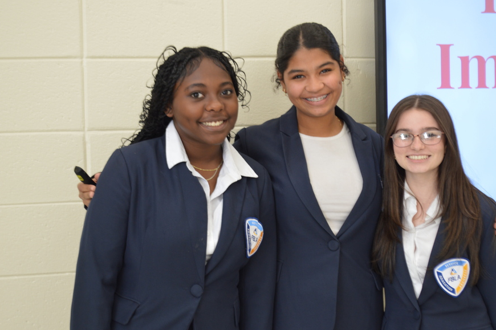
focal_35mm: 60
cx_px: 277
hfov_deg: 33.4
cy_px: 184
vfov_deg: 22.6
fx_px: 826
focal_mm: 34
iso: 400
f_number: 5
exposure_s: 1/25
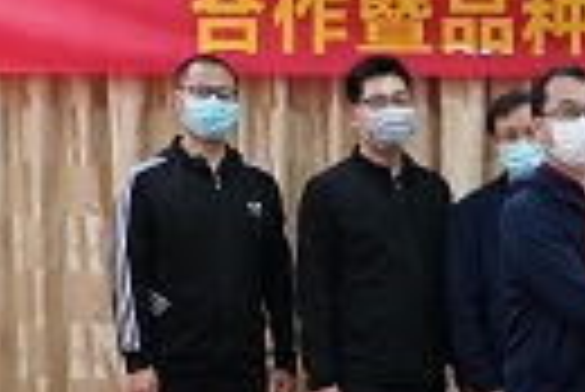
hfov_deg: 14.1
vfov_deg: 9.3
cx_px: 621
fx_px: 2326
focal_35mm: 143
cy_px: 599
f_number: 4
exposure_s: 1/160
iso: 8000
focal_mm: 31
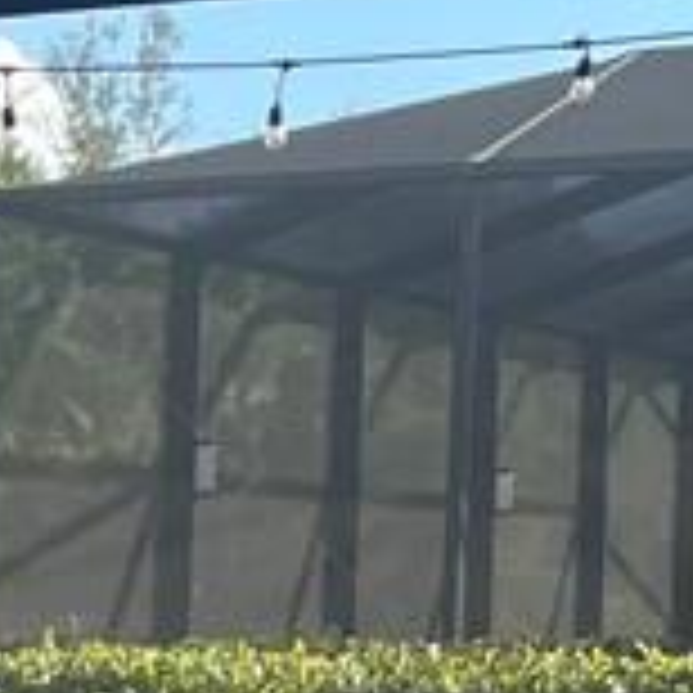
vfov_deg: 11.3
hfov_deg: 10.0
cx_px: -994
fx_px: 3465
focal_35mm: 153
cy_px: 720
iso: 32
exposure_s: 1/690
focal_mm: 4.2
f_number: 1.6
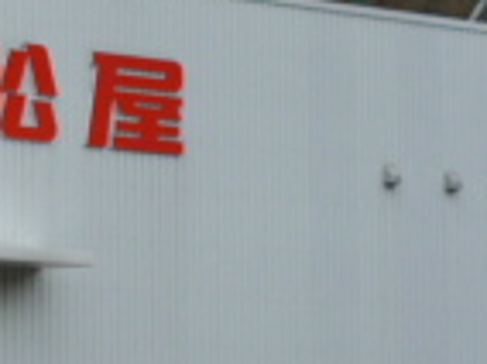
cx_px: -446
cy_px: 65
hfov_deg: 9.4
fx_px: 2795
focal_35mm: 199
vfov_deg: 7.4
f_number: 3.4
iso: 100
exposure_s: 1/800
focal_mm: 7.9
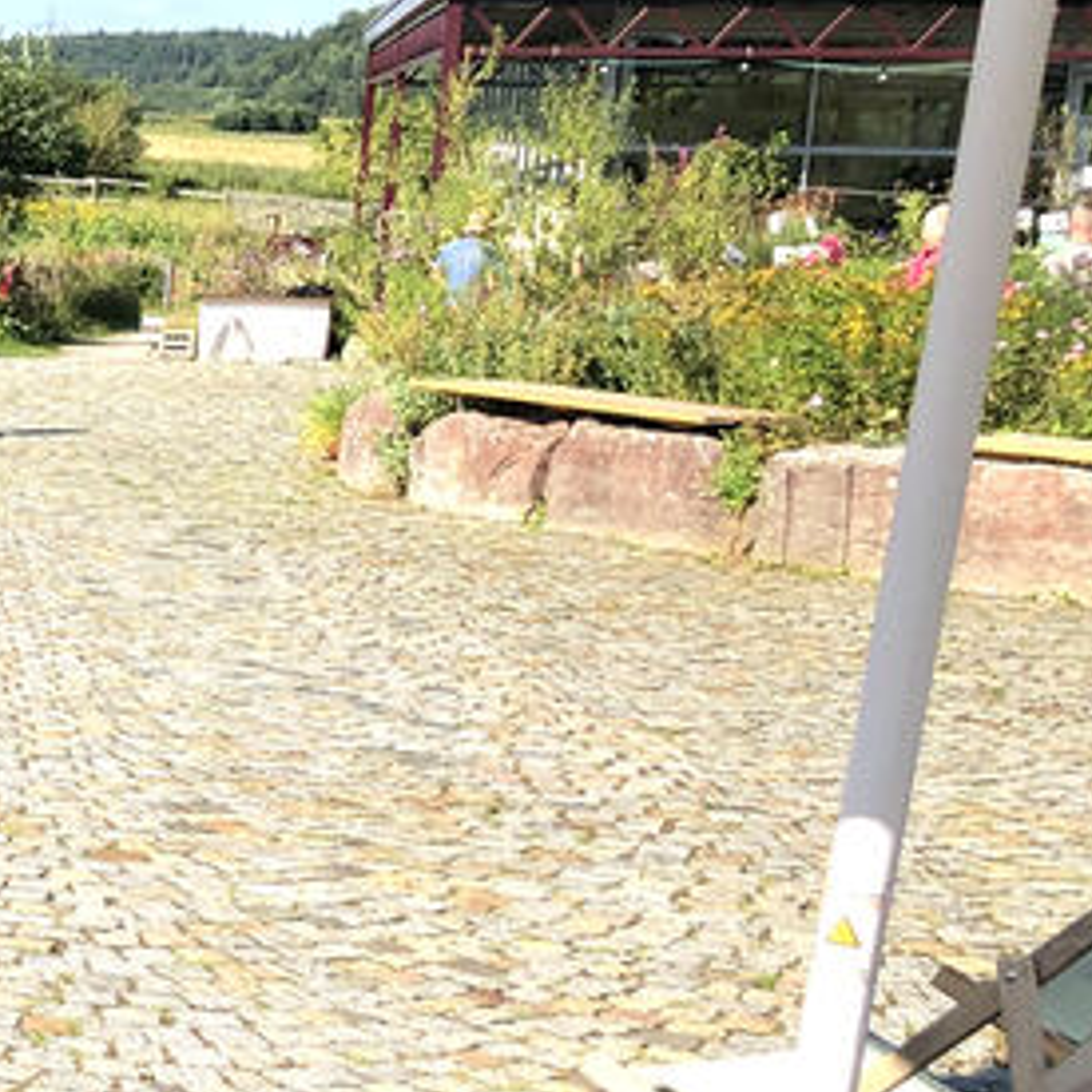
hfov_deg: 15.1
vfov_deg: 18.0
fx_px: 3426
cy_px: 814
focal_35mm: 96
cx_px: -1015
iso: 20
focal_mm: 4
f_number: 1.8
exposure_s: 1/1230
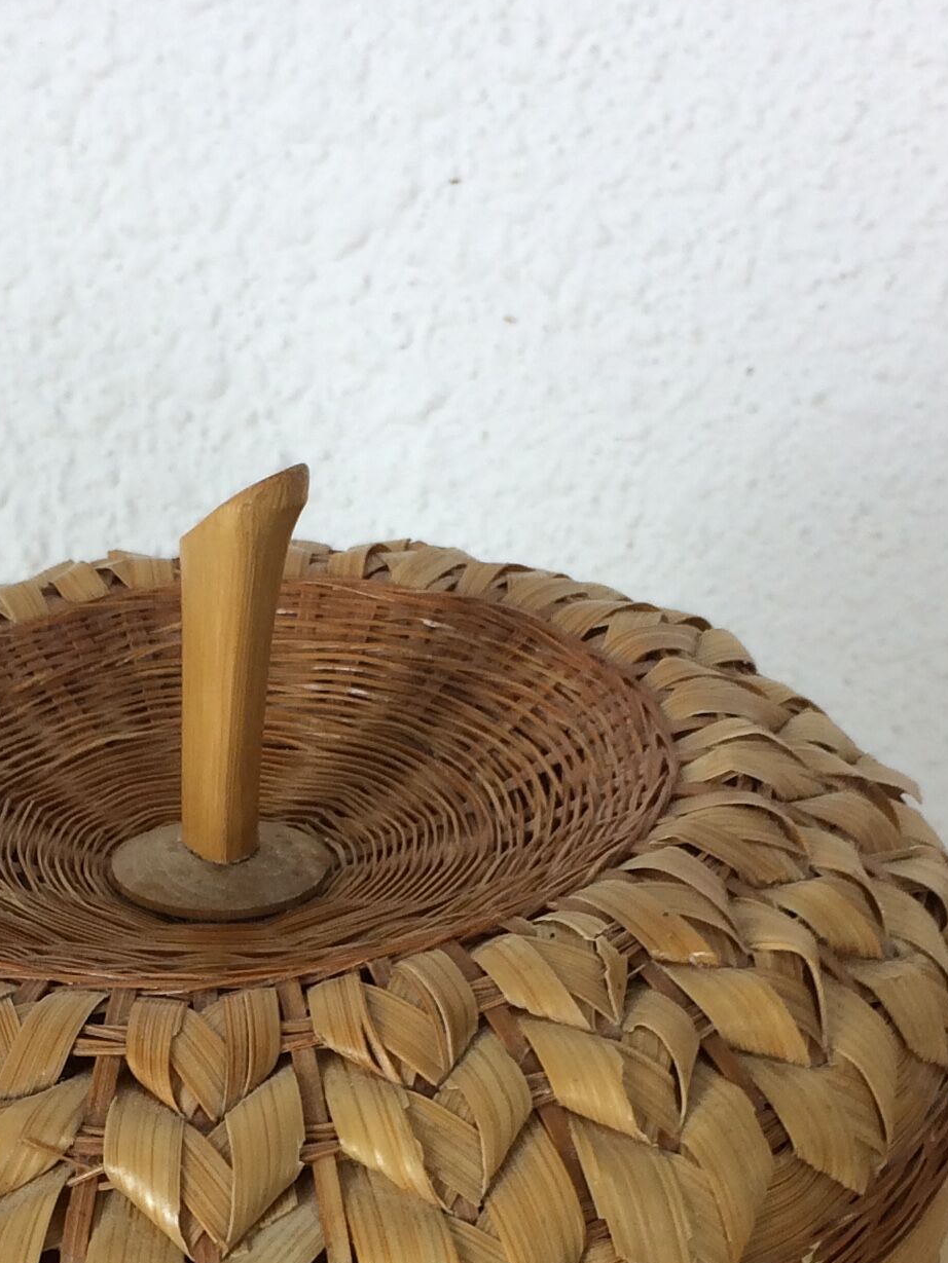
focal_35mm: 77
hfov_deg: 19.0
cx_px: 245
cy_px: 1254
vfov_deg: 24.2
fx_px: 2811
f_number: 2.2
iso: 40
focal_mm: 4.15
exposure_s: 1/50
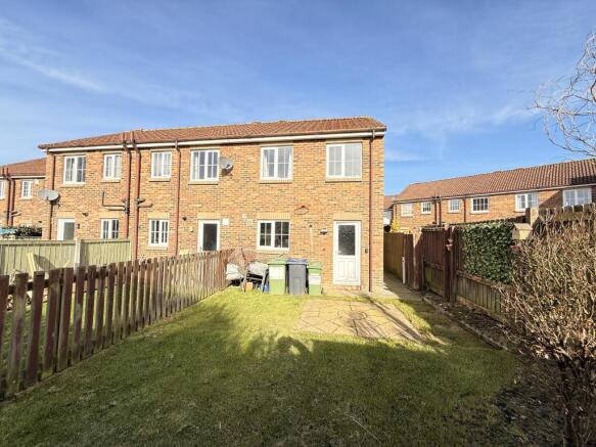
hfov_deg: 102.1
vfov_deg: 85.7
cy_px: 224
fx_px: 241
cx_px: 298
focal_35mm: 14
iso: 50
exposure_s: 1/679
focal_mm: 2.22
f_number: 2.2
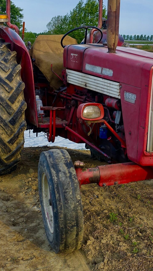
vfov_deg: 26.5
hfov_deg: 15.0
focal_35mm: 80
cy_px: 111
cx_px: 130
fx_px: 577
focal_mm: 15.31
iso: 125
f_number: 5.6
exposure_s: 1/125
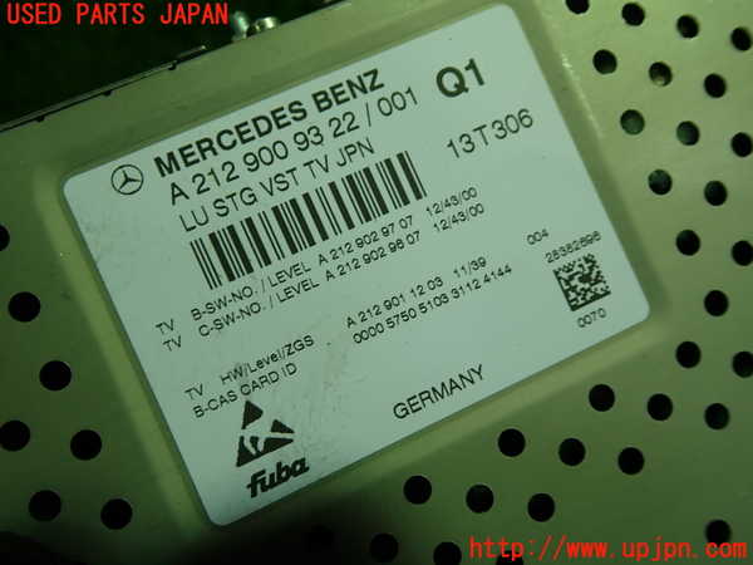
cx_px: 376
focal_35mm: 30
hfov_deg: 60.0
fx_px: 653
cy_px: 282
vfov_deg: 46.8
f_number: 2.3
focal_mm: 5.4
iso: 100
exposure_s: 1/80
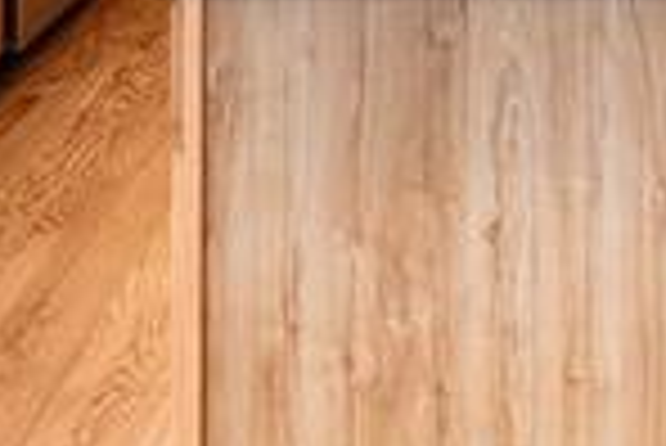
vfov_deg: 15.3
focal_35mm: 69
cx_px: 675
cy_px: -487
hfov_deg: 27.4
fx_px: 1278
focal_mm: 16
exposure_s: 1/15
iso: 500
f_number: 7.1
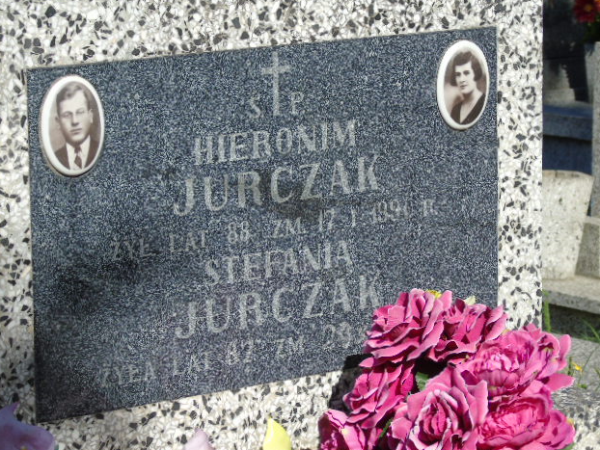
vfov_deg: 10.2
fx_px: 2532
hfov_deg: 13.5
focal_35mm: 146
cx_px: 298
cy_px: 225
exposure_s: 1/400
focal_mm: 25
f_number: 4.7
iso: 80
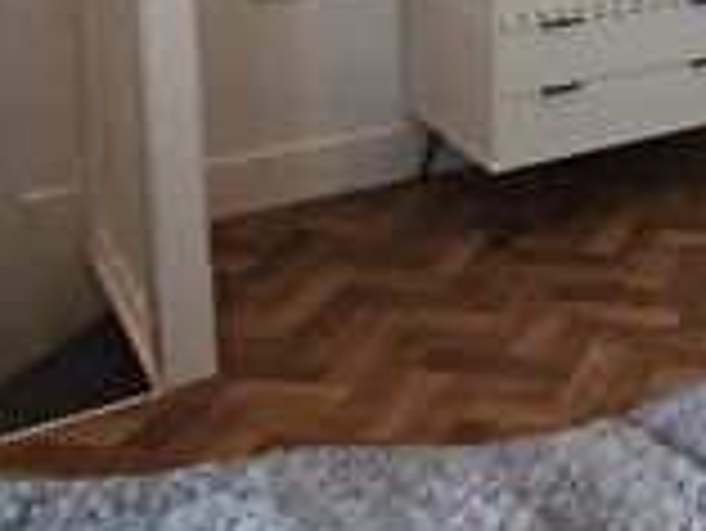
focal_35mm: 58
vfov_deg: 23.6
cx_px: 886
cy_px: -65
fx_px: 1184
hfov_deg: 28.2
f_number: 2.2
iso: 50
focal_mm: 1.8
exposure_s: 1/50
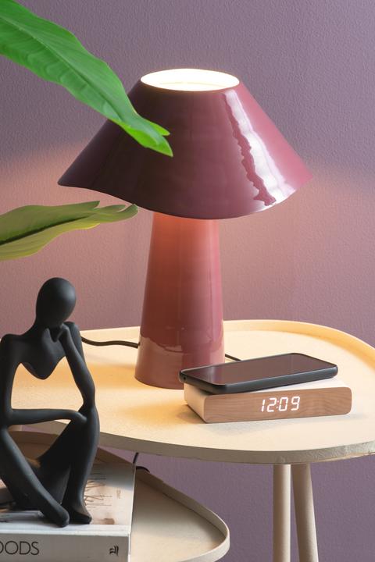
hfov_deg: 7.2
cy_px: 281
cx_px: 188
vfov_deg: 10.8
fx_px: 2969
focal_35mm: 190
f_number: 14
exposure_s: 1/4
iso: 125
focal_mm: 190
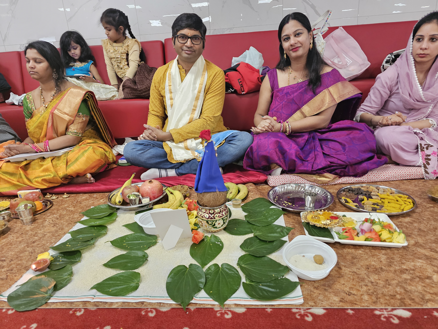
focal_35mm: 23
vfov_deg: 58.9
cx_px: 219
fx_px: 291
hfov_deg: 73.9
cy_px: 164
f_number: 1.7
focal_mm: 6.3
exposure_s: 1/120
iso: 800
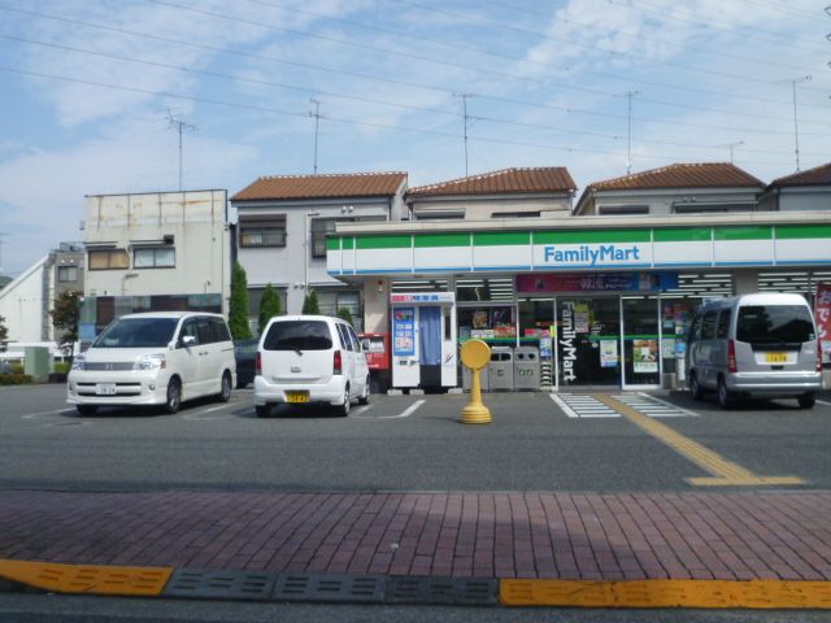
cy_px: 312
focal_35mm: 34
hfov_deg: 54.0
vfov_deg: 41.8
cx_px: 416
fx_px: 816
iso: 160
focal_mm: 6.1
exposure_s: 1/250
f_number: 9
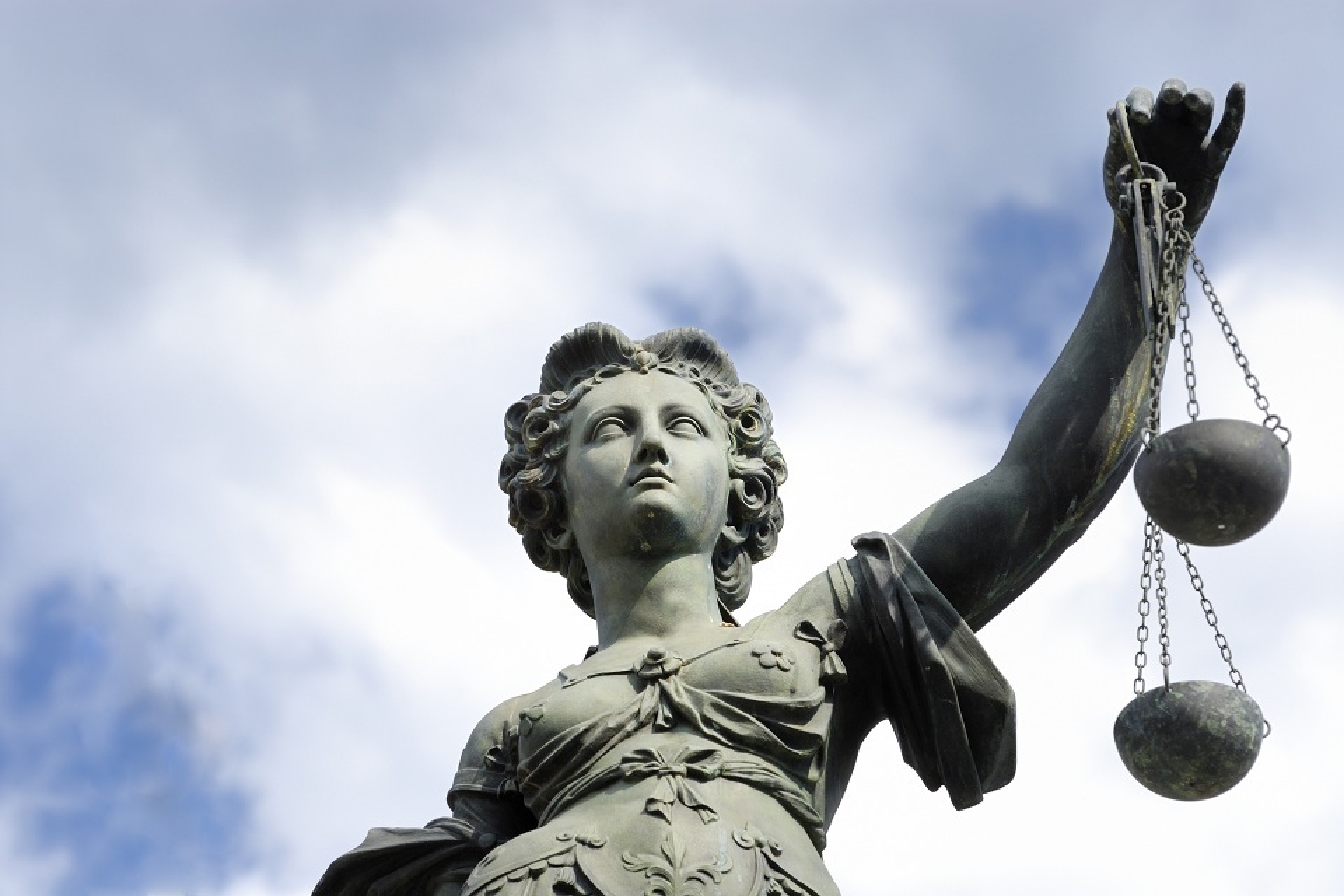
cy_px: 448
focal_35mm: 168
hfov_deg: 12.2
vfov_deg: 8.2
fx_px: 6272
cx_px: 672
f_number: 8
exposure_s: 1/160
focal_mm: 112
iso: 100
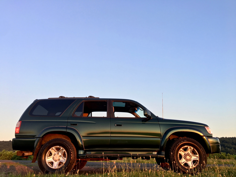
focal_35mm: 29
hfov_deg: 61.7
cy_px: 88
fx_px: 198
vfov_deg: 48.2
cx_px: 118
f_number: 2.2
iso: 25
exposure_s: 1/120
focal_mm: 4.15
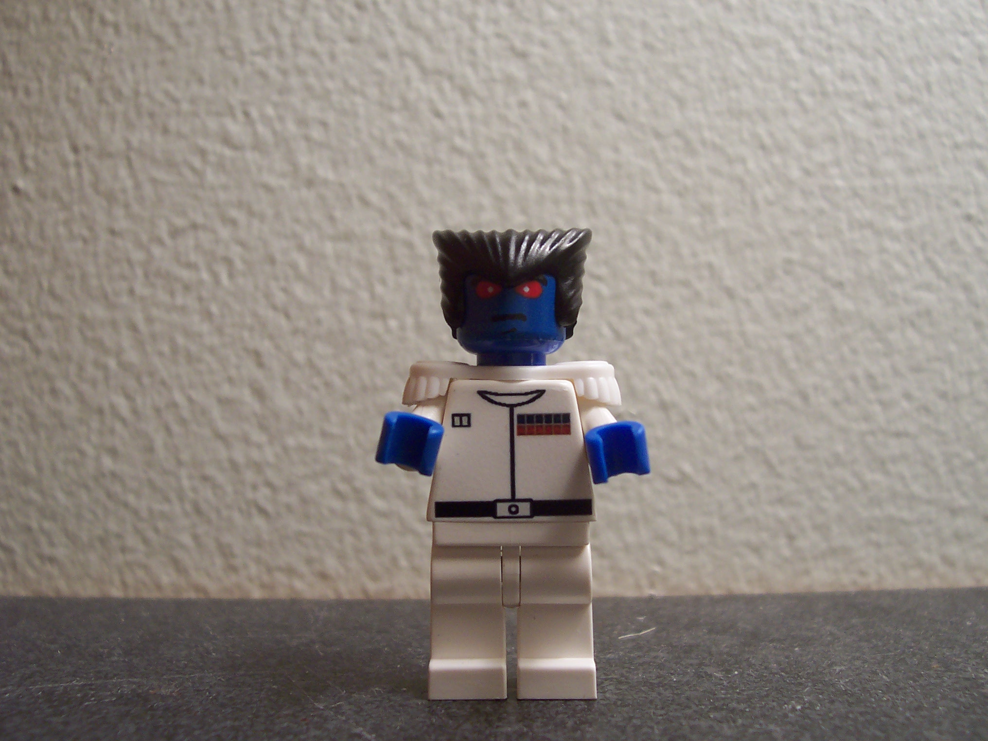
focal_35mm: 37
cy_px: 370
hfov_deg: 50.1
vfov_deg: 38.7
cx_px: 494
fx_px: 1056
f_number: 2.8
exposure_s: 1/45
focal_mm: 5.6
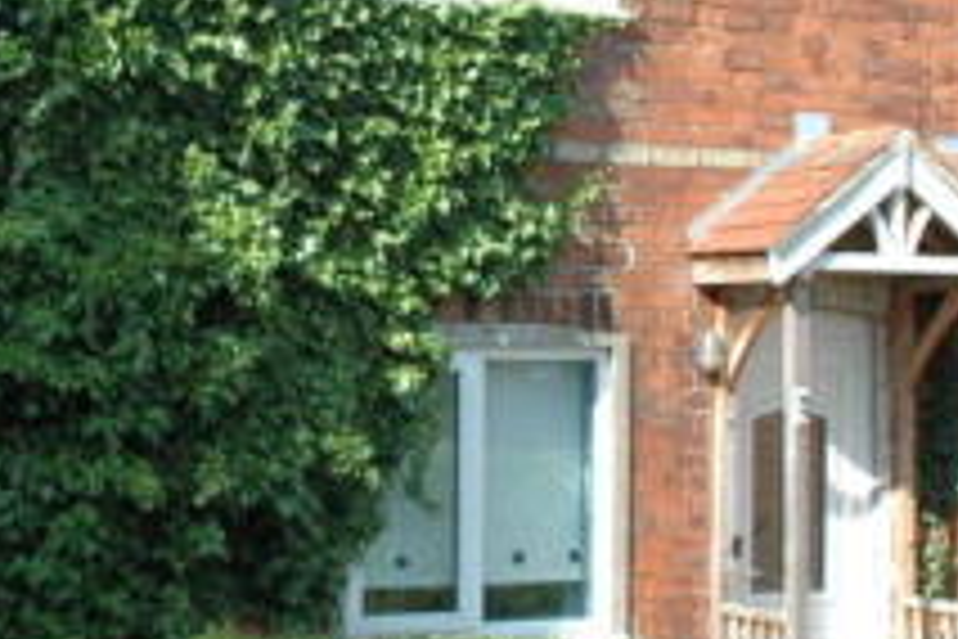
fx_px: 2209
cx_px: 153
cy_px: 248
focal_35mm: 83
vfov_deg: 16.4
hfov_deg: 24.0
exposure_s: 1/400
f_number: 10
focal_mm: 18
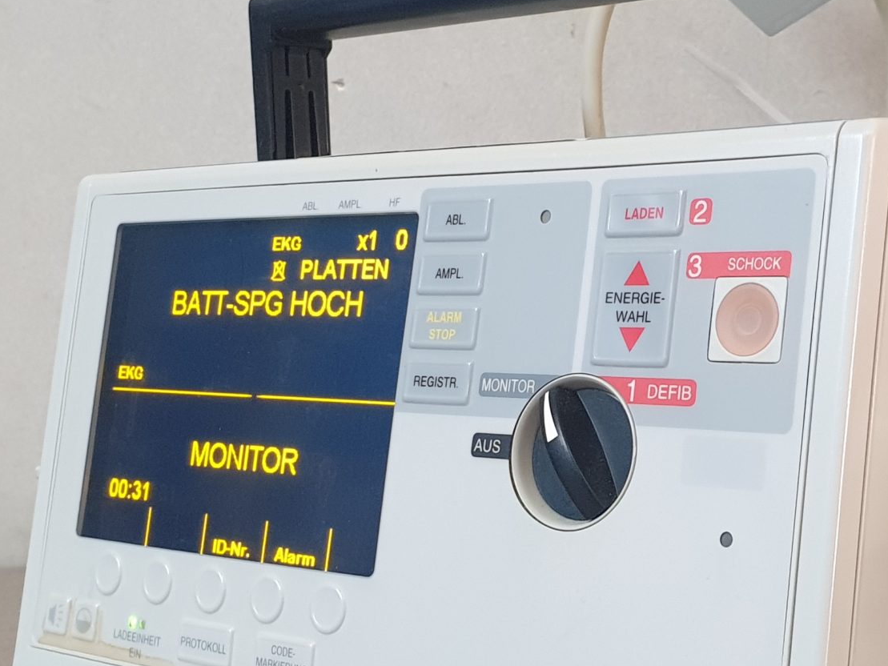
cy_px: 379
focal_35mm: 60
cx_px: 649
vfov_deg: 24.4
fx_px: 1539
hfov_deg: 31.7
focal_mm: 4.3
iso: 320
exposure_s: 1/50
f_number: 2.4
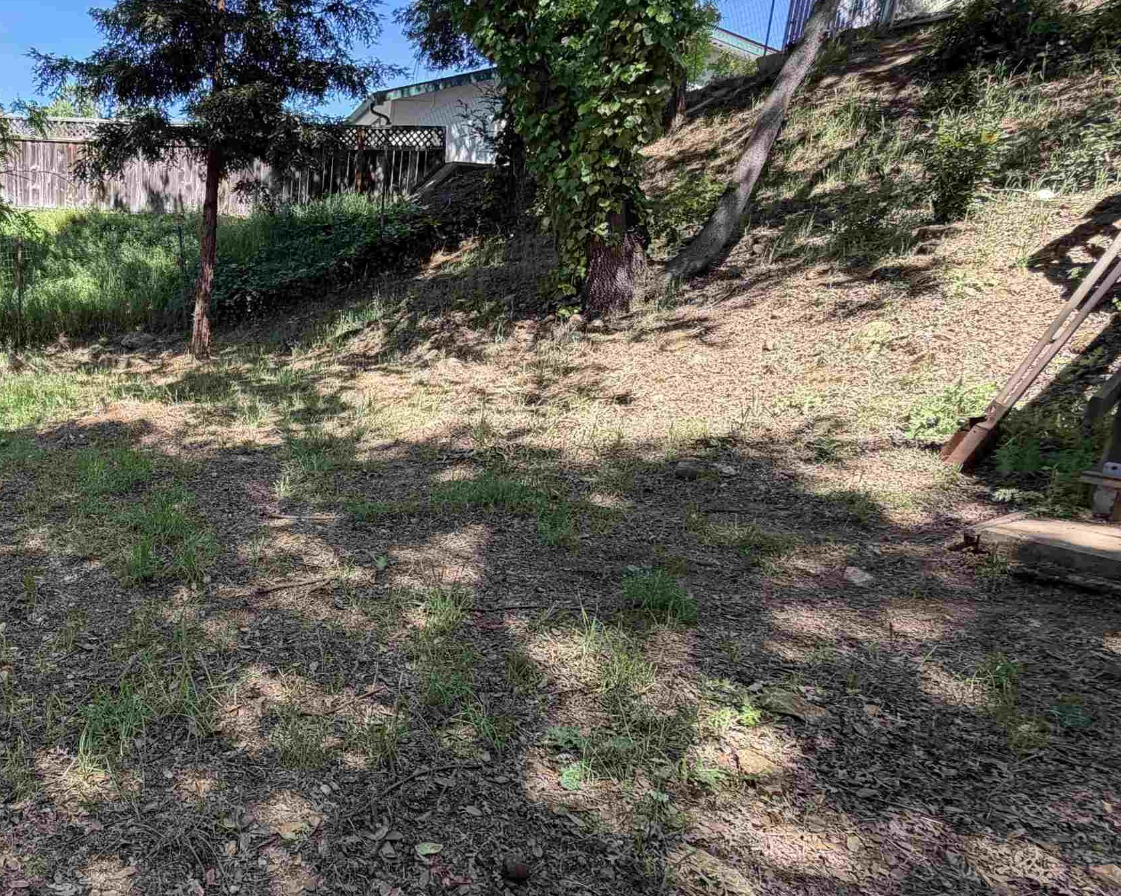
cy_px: 481
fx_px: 829
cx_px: 206
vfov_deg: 56.7
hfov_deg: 61.7
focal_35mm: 25
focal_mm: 2.22
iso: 50
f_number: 2.2
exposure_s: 1/164
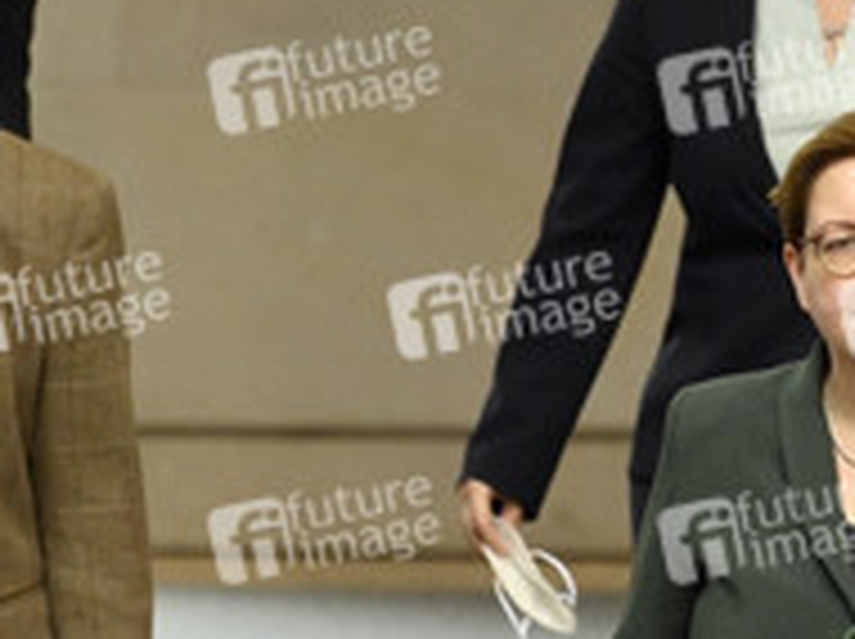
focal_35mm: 960
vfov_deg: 1.5
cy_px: 644
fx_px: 23682
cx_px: 835
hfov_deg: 2.1
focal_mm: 420
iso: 10000
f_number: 5.6
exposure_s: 1/400
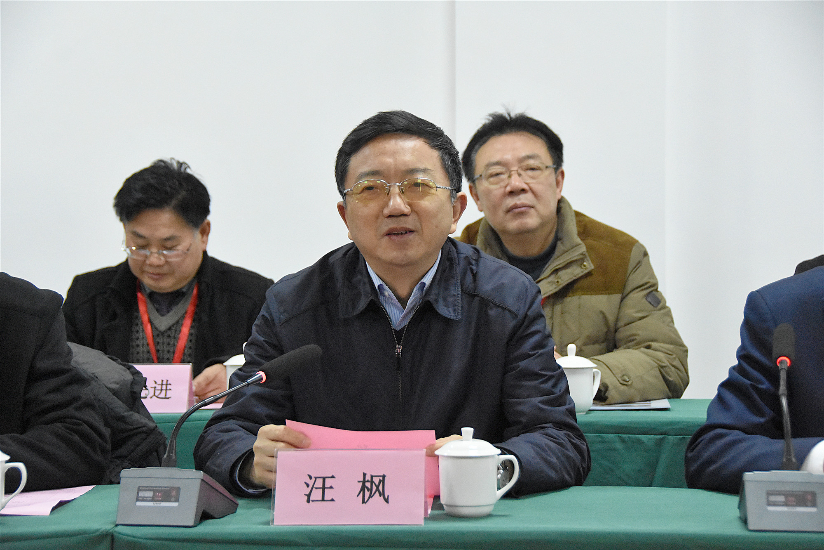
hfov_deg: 20.9
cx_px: 412
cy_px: 275
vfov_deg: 14.0
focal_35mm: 98
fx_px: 2231
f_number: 5.6
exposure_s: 1/100
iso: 7200
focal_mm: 65
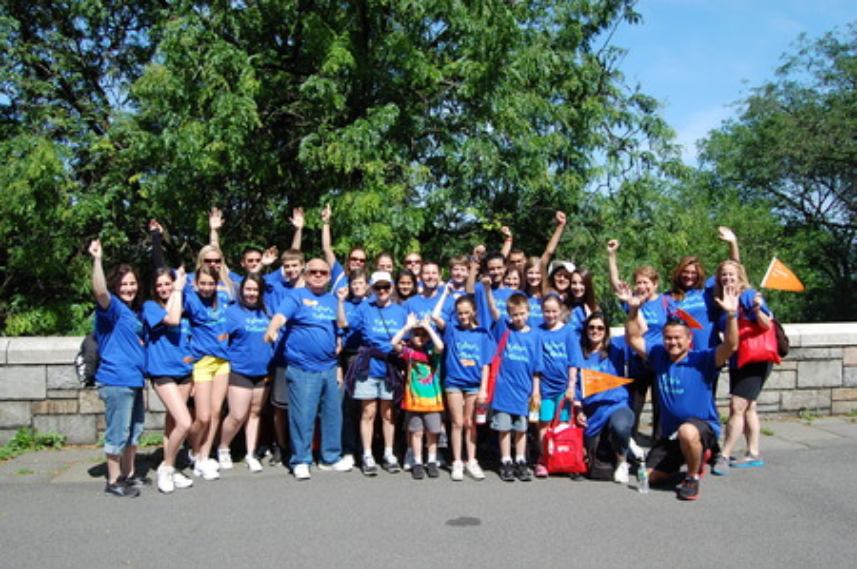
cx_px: 428
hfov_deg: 62.0
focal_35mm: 30
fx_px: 713
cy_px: 284
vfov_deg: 43.5
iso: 200
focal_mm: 20
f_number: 8
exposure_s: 1/250
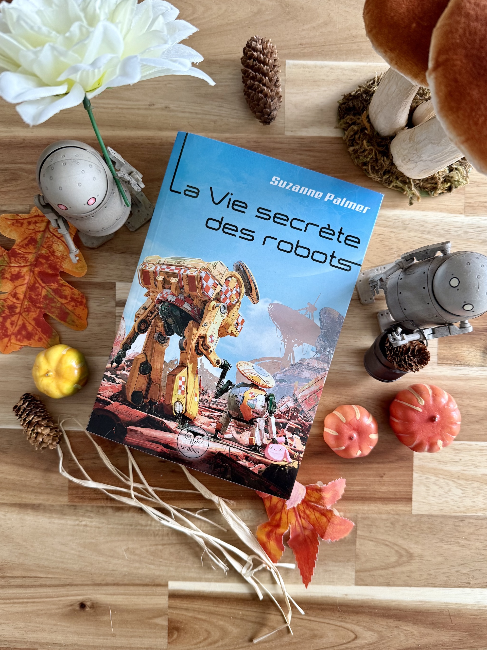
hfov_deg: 54.9
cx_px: 236
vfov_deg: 69.4
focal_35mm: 25
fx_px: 469
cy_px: 333
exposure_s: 1/68
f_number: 1.78
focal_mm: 6.76
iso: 200
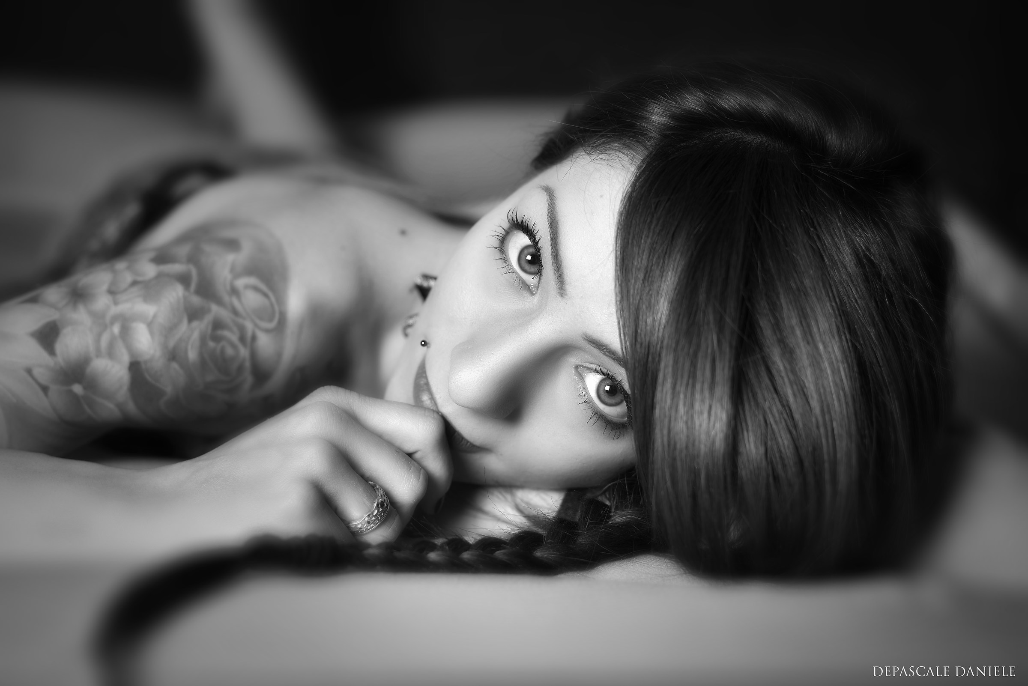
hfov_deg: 39.6
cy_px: 343
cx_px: 514
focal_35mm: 50
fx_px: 1428
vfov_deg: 27.0
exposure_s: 1/200
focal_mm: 50
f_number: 3.5
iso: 100
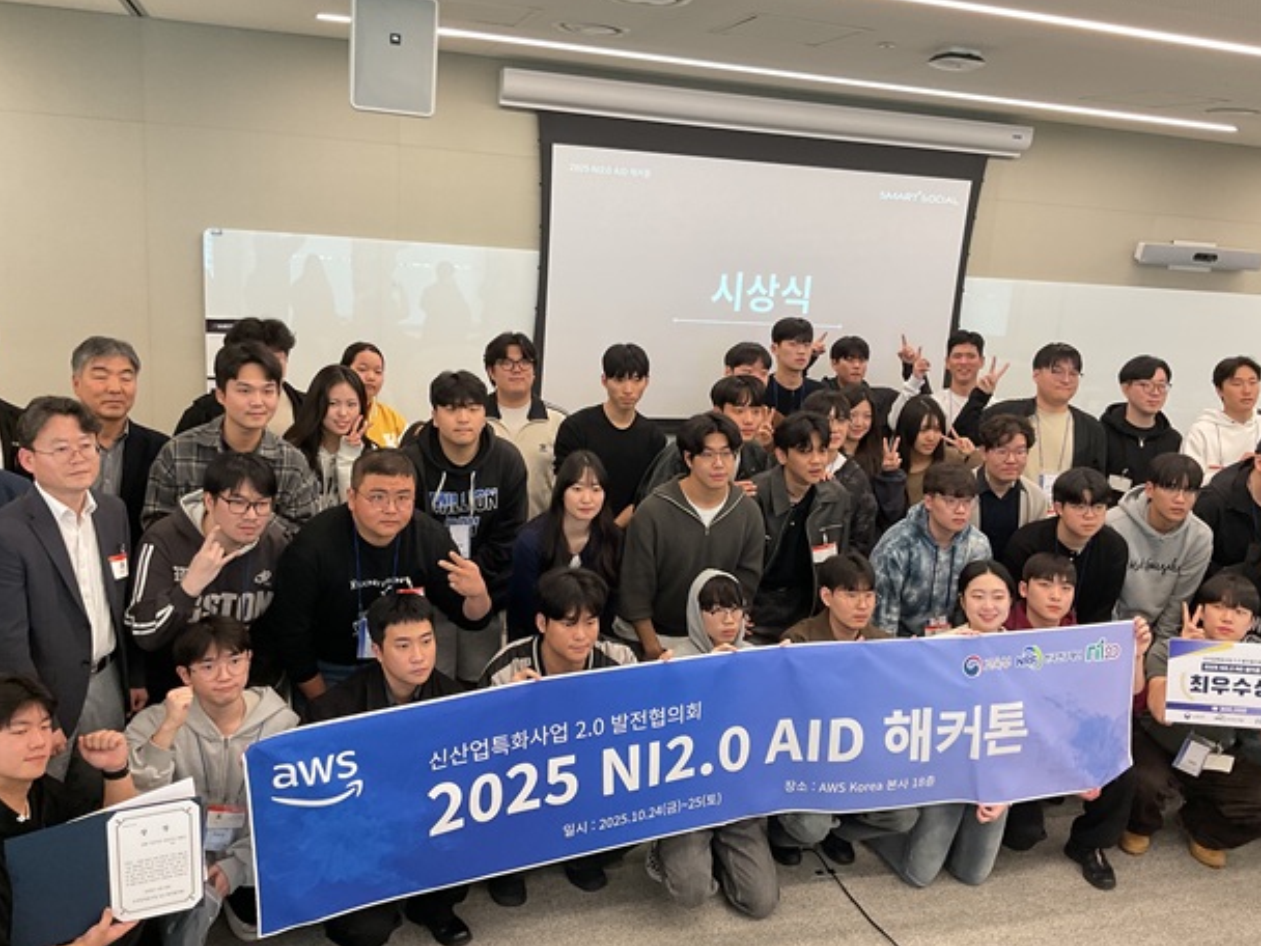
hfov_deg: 58.3
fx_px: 1129
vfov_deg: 45.4
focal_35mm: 31
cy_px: 493
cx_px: 657
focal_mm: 3
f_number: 1.8
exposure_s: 1/60
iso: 80
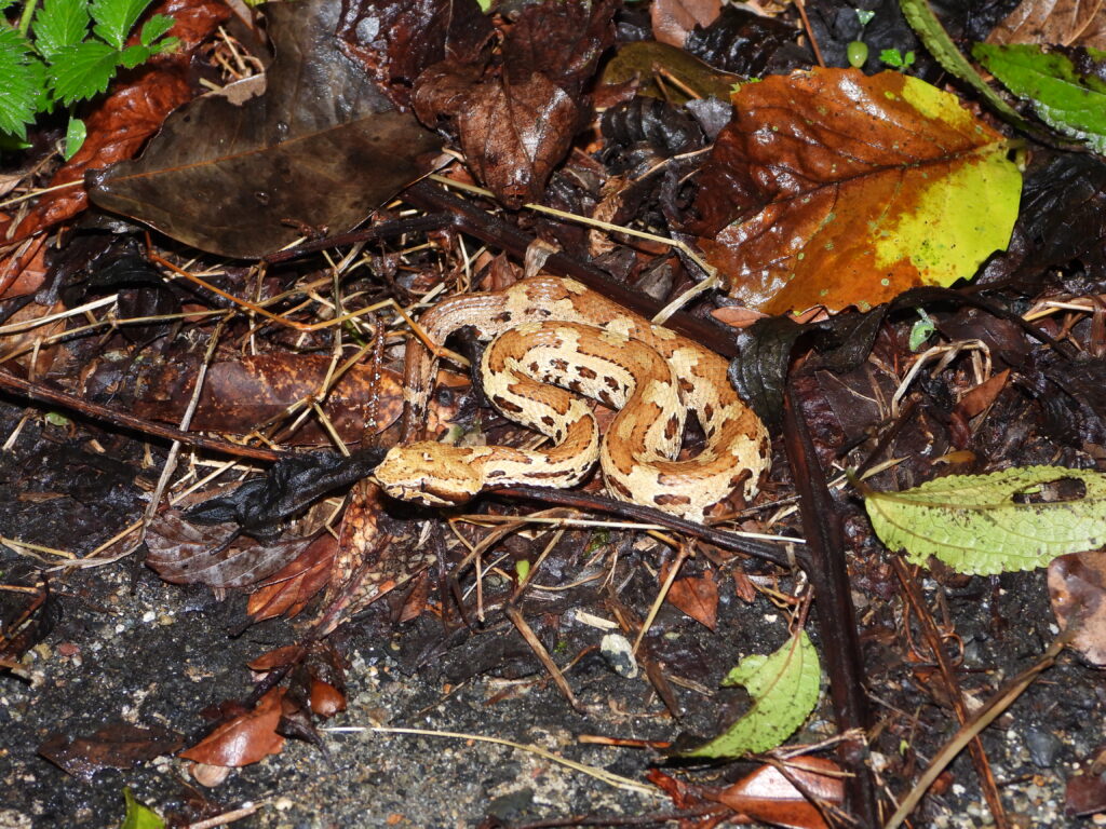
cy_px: 414
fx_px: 3674
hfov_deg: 17.1
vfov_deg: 12.9
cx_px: 553
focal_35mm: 115
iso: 200
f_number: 4
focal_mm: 20.7
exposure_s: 1/60
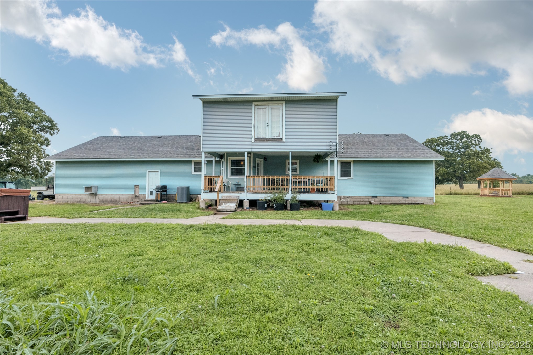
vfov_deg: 73.7
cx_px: 266
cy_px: 178
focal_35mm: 16
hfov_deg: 96.7
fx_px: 237
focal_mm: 16
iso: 1250
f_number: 11
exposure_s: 1/320
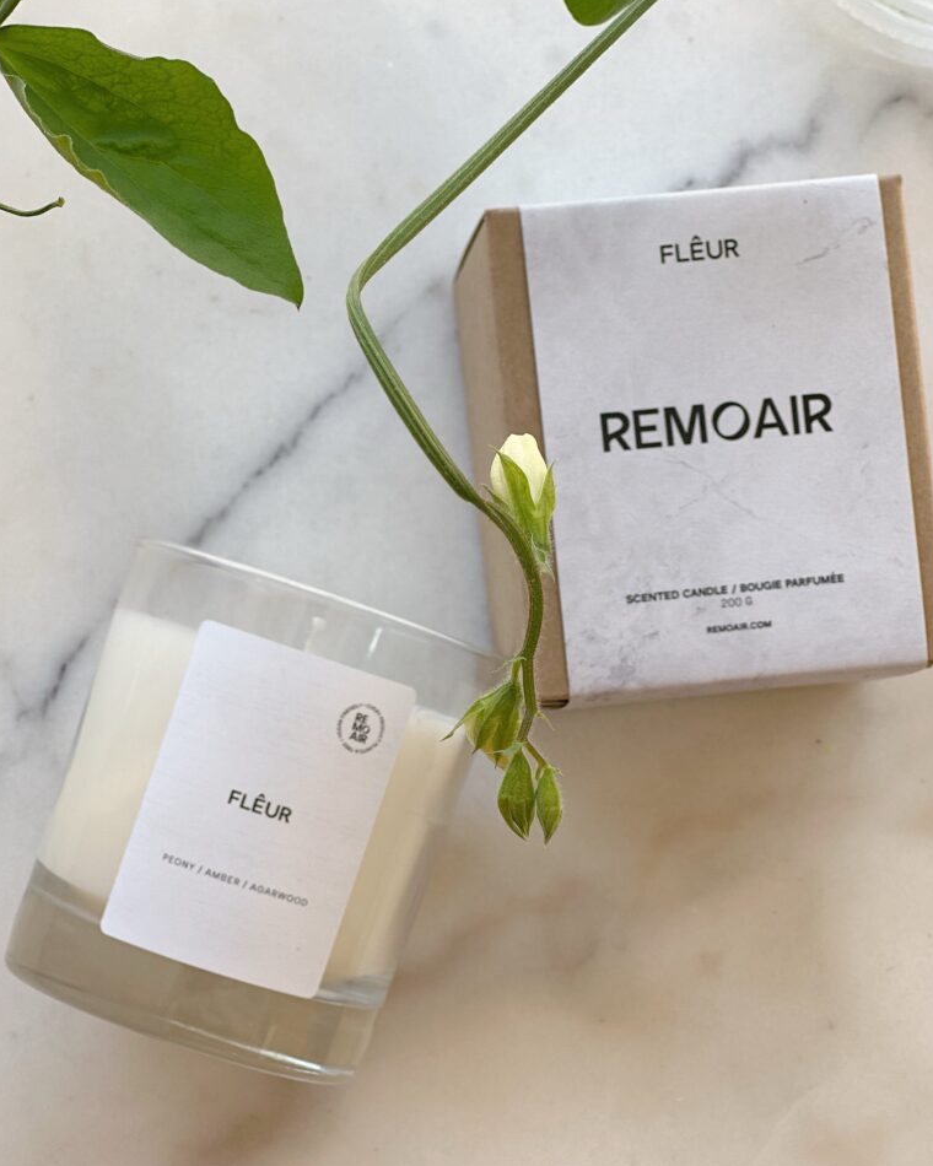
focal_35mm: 81
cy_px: 621
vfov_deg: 23.6
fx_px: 2796
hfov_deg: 18.9
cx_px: 464
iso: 20
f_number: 2.8
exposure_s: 1/116
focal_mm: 9
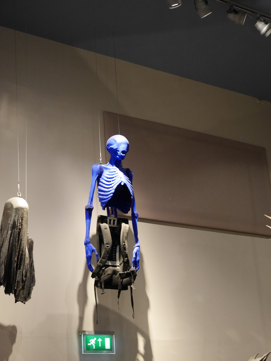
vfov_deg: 30.3
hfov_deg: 22.9
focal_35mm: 64
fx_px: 668
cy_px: 180
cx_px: 136
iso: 3200
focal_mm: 32
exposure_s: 1/15
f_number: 5.6
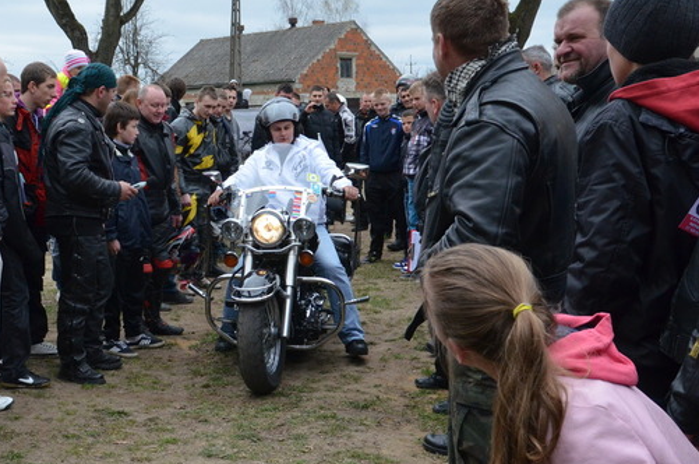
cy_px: 282
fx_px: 988
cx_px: 234
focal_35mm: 51
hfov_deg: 38.5
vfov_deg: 26.3
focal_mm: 24
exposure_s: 1/320
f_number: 9
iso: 1600
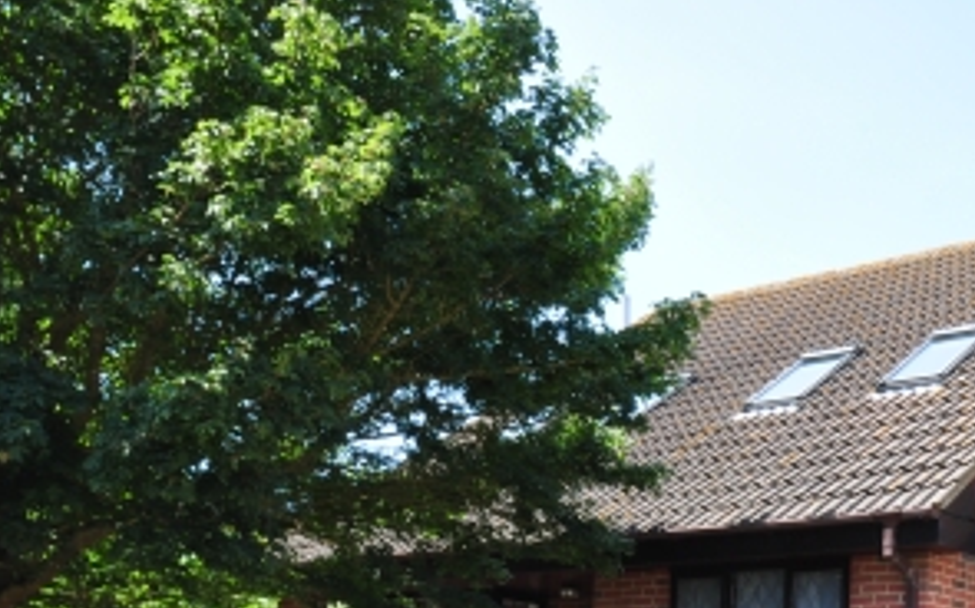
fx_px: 1195
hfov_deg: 39.8
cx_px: 942
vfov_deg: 26.5
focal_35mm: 45
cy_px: 651
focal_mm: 14
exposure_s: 1/30
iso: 200
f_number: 13
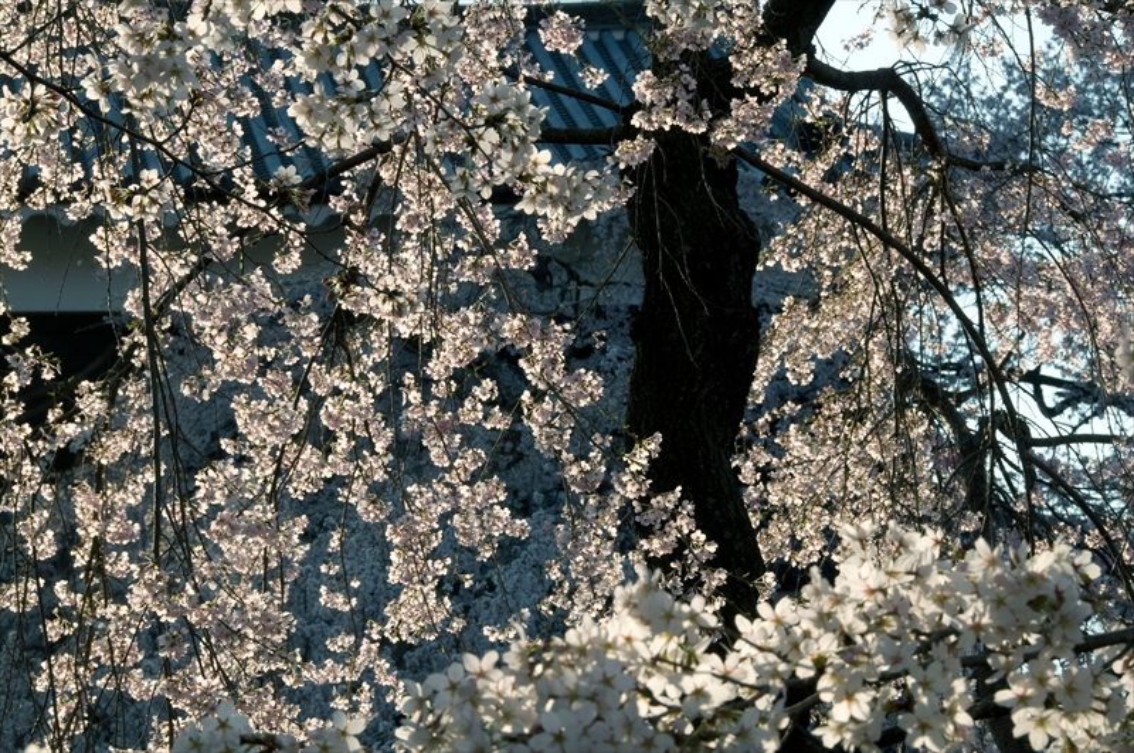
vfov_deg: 3.4
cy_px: 376
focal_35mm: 405
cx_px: 567
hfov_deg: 5.1
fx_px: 12739
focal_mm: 270
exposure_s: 1/80
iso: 200
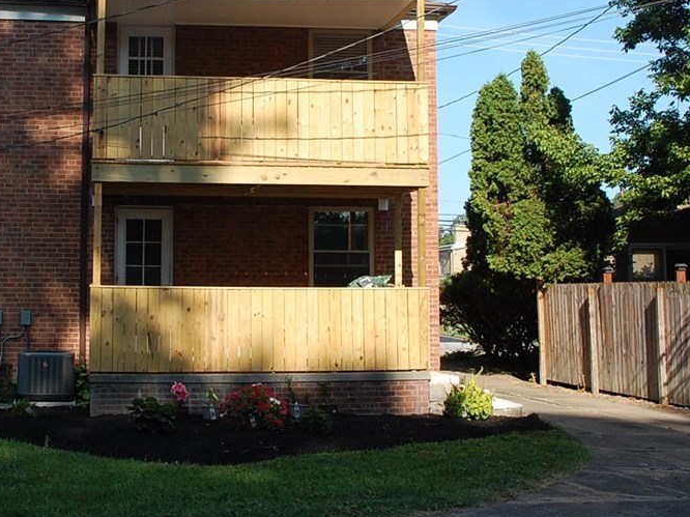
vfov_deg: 24.8
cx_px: 218
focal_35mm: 59
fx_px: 1171
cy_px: 181
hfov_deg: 32.5
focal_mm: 25
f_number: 10
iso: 320
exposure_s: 1/250
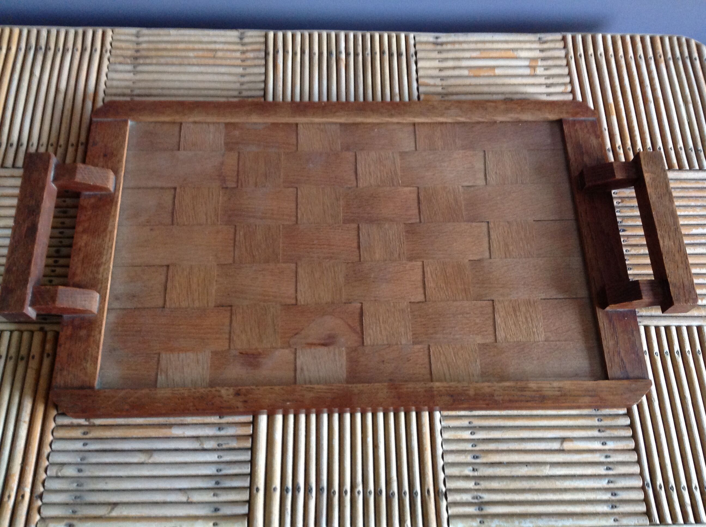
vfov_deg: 40.6
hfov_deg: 52.7
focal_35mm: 35
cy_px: 264
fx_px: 713
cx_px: 353
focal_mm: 4.28
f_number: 2.4
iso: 250
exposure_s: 1/15
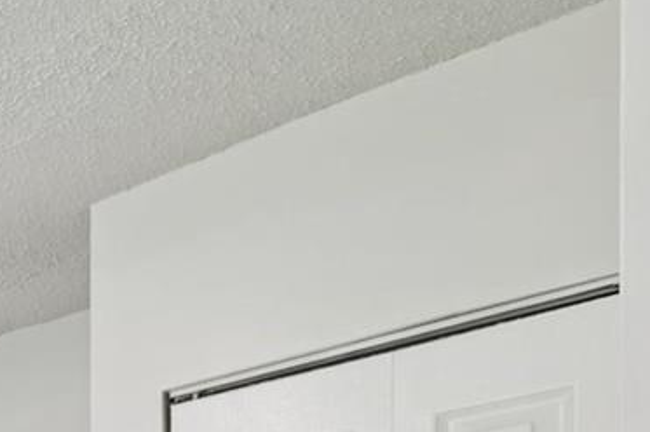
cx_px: -612
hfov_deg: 19.9
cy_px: 804
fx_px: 1082
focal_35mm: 60
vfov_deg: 17.6
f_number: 8
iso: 800
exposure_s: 1/25
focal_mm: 14
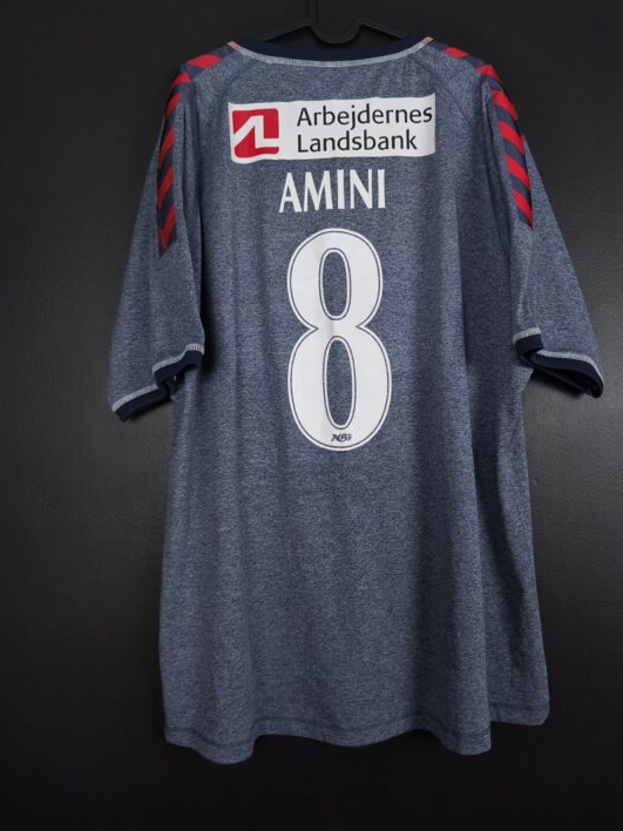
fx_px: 624
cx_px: 346
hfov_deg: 53.0
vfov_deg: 67.3
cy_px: 418
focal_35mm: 26
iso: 400
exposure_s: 1/125
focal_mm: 6.57
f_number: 1.6
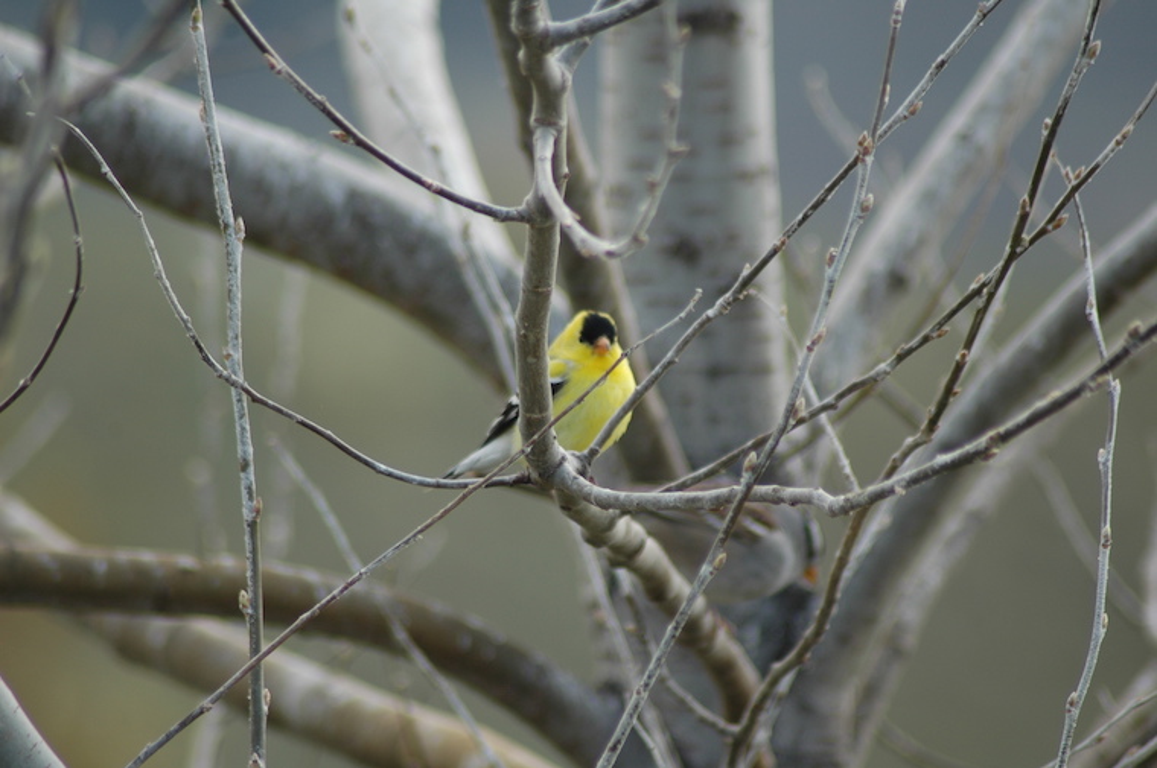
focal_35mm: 450
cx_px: 578
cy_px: 384
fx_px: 14447
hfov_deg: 4.6
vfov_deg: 3.0
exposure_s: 1/200
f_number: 5.6
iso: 200
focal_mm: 300
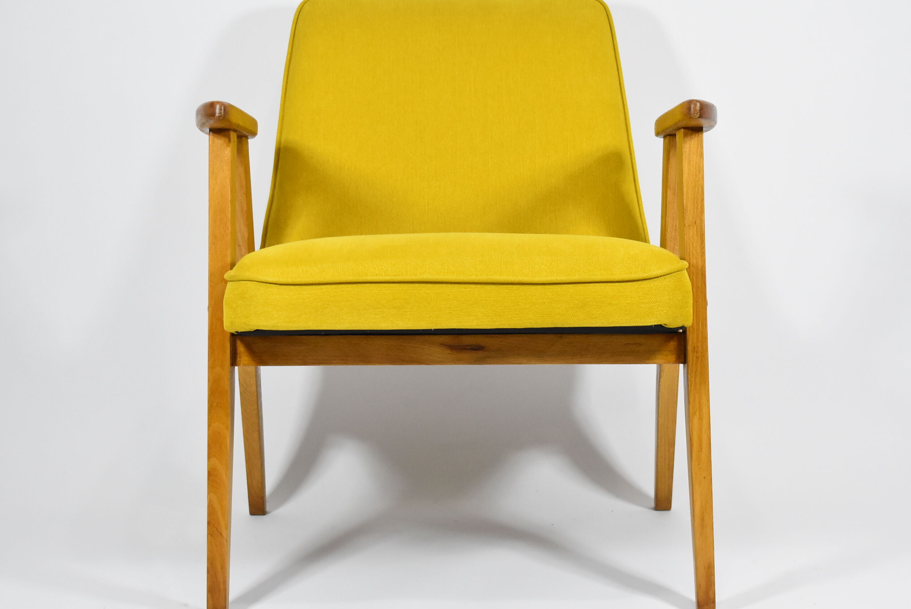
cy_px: 302
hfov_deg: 28.4
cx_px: 514
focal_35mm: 71
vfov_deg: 19.2
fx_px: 1798
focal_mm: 40
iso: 1800
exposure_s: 1/125
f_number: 5
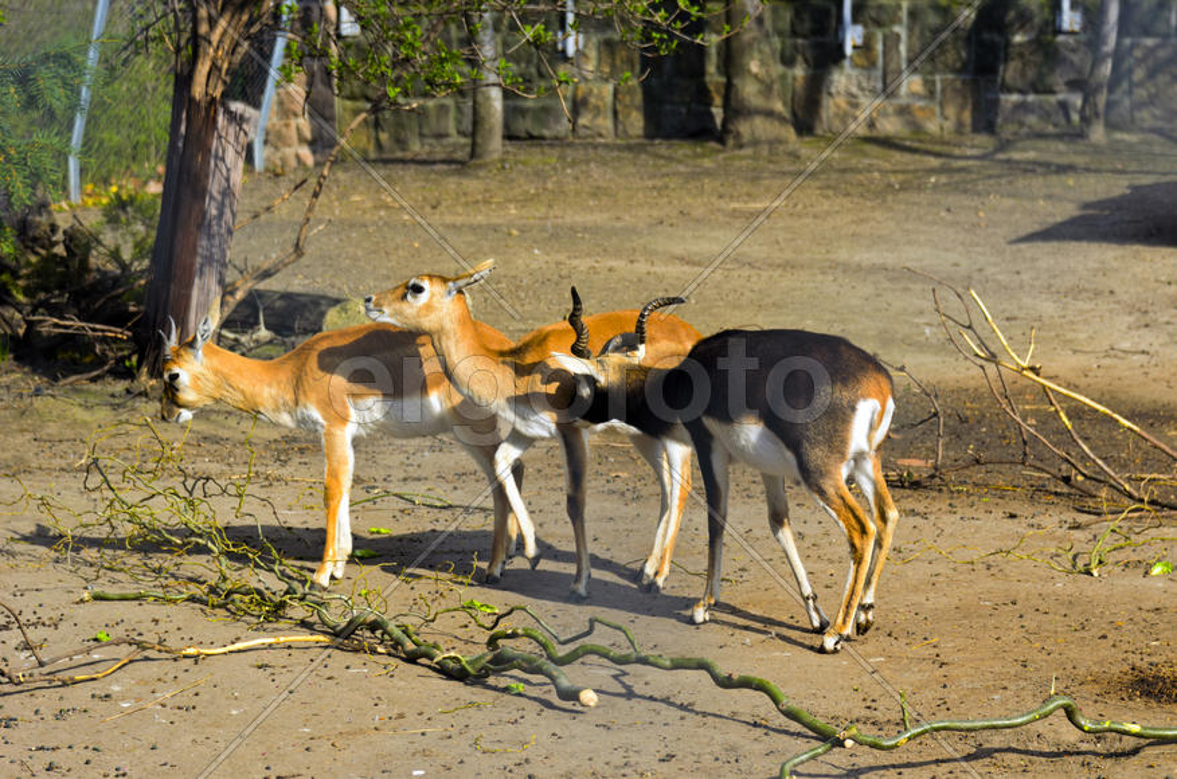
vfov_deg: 11.1
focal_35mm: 123
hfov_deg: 16.7
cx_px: 588
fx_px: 4013
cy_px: 390
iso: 100
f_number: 5
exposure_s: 1/500
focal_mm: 82
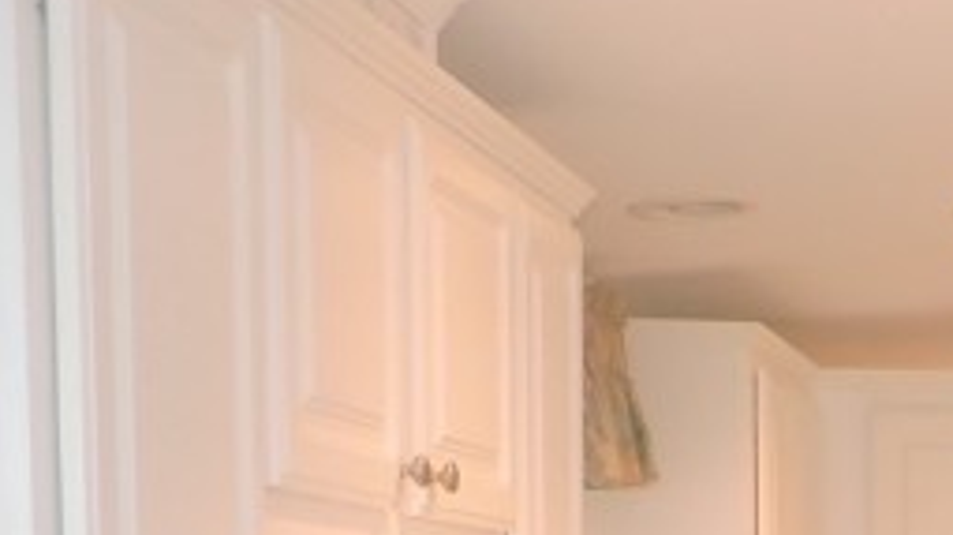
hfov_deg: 18.4
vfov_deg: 10.6
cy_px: 1051
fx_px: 2651
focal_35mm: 105
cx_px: 1357
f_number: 3
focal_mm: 4.3
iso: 320
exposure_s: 1/40
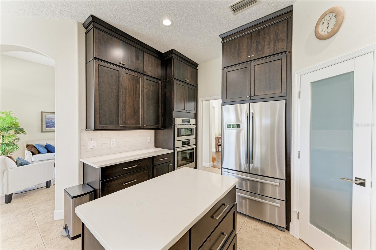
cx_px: 188
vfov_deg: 81.1
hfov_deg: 104.3
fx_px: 146
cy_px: 125
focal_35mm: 14
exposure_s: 1/6
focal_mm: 14
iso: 200
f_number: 9
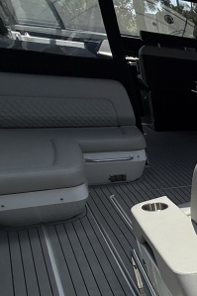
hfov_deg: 22.7
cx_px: 340
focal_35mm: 39
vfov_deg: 45.3
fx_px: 320
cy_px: 262
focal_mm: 2.22
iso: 50
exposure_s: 1/6173
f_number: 2.2
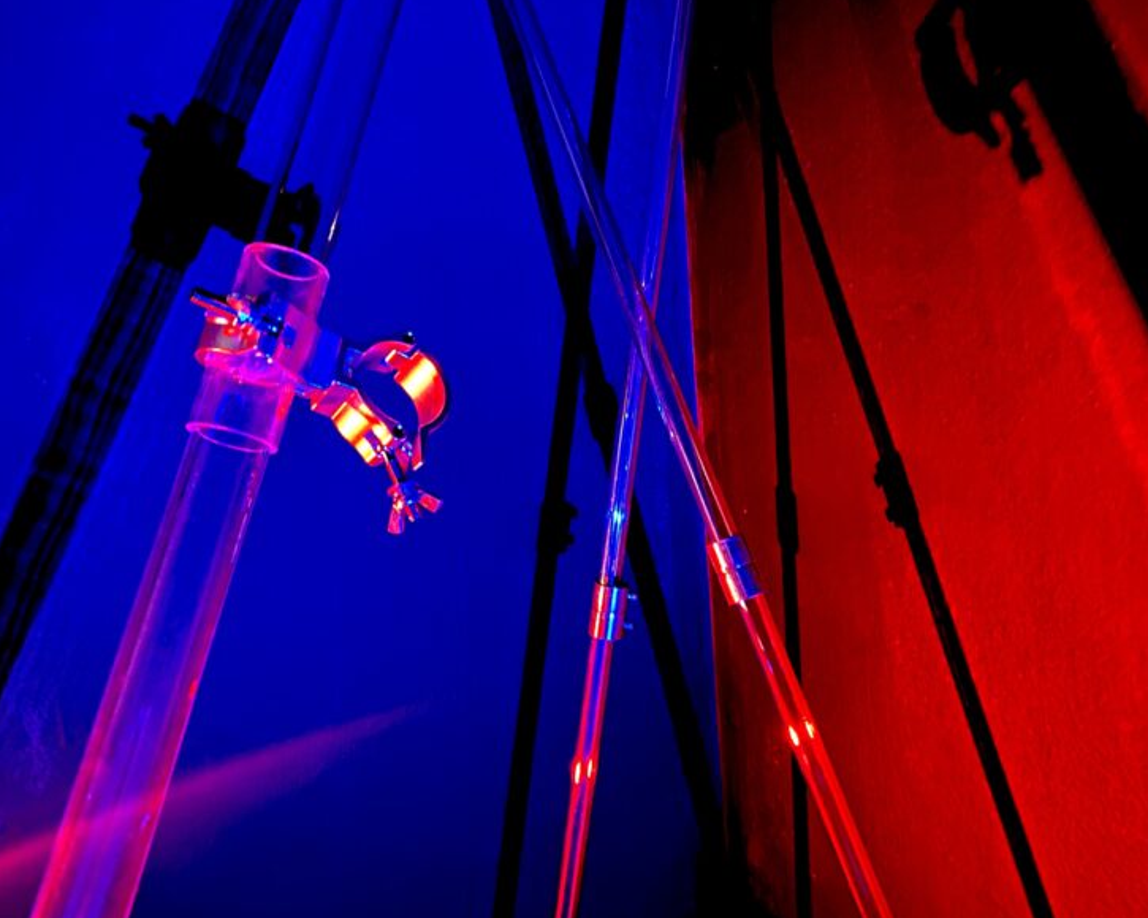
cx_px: 519
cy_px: 465
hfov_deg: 62.1
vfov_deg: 51.5
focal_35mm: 28
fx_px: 951
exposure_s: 1/5
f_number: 1.5
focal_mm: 5.7
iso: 640
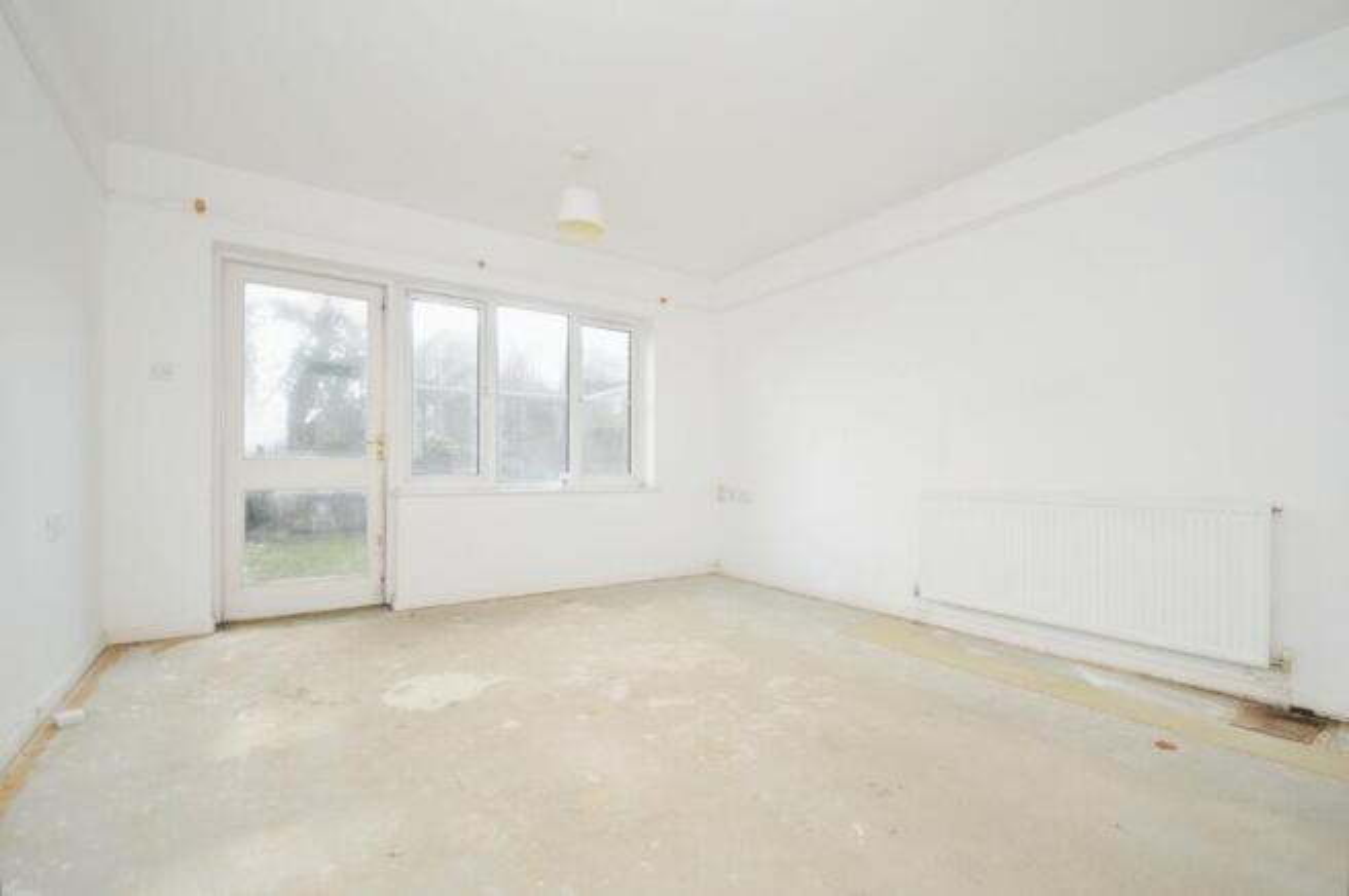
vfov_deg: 77.2
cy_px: 448
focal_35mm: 15
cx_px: 674
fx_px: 562
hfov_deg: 100.4
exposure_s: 1/160
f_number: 6.3
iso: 200
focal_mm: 10
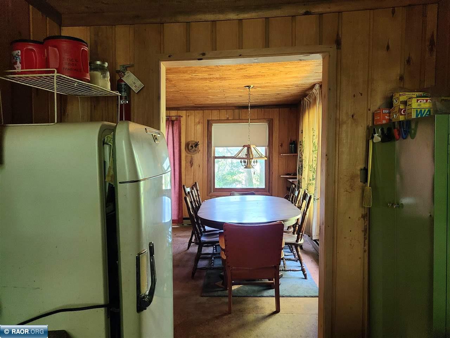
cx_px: 225
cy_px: 169
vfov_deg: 53.1
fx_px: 338
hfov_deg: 67.3
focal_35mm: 26
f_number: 1.8
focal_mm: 5.4
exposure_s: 1/40
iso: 250
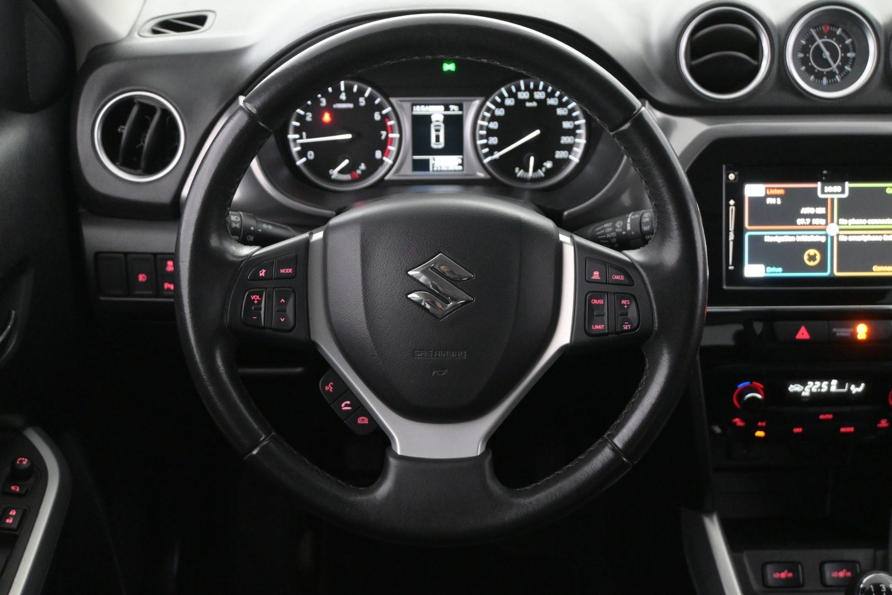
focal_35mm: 42
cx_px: 446
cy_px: 298
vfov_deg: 31.9
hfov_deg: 46.4
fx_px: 1041
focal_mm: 28
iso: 4500
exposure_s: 1/50
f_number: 4.5
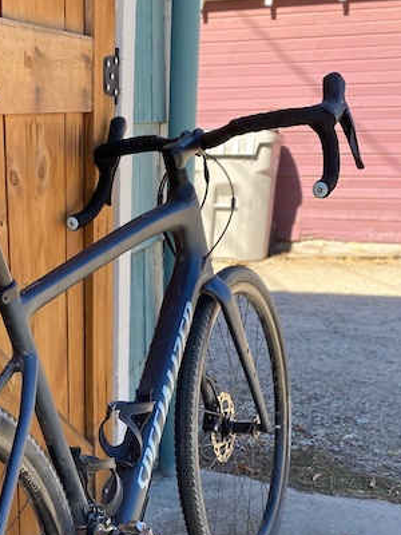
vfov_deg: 35.2
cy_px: 456
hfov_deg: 27.2
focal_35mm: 52
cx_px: 51
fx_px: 803
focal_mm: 4.25
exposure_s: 1/489
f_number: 1.8
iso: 32
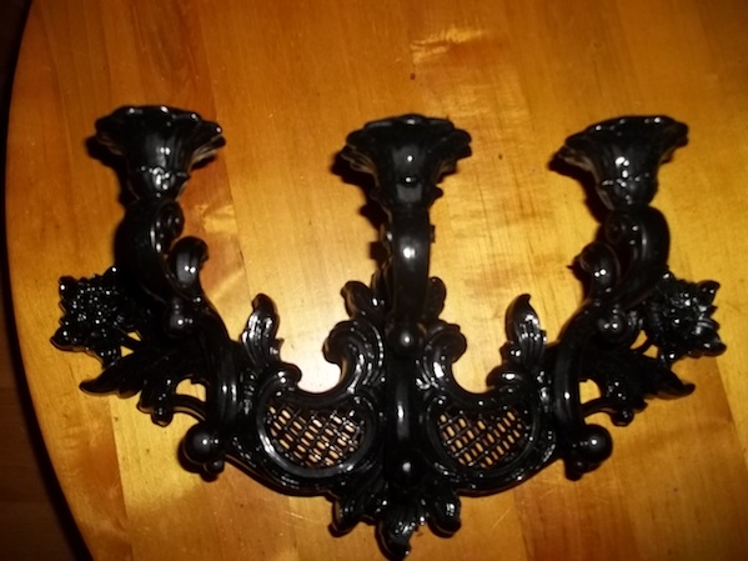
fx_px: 691
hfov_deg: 56.8
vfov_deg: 44.1
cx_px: 374
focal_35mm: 32
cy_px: 280
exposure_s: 1/30
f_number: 2.9
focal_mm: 5.7
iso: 64
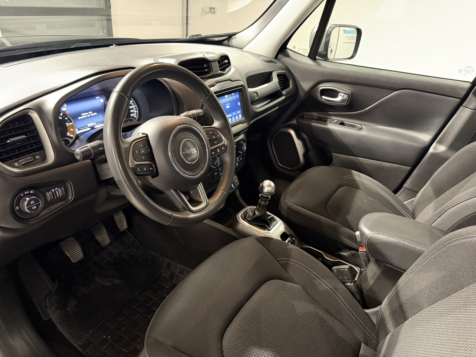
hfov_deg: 71.6
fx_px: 330
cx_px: 238
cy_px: 178
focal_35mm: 24
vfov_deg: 56.8
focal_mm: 6.76
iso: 1000
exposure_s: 1/35
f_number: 1.78
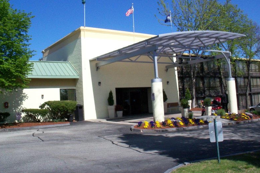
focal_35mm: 37
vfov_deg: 35.9
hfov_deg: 51.9
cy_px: 75
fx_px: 267
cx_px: 128
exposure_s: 1/1250
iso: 200
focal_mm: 6.3
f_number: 5.5
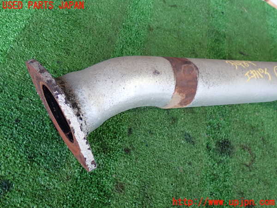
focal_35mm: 44
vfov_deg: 32.9
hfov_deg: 42.9
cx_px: 138
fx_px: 352
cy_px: 104
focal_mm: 7.84
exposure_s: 1/40
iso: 250
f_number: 2.9
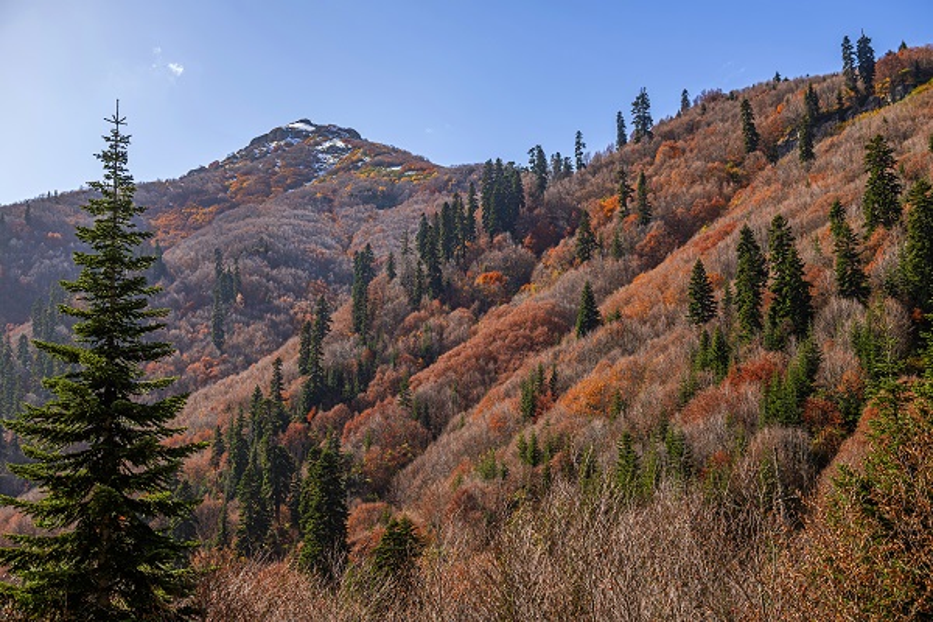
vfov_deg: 33.4
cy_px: 311
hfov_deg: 48.5
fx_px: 1037
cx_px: 466
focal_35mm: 40
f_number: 5
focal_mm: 40
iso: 31
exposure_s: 1/160
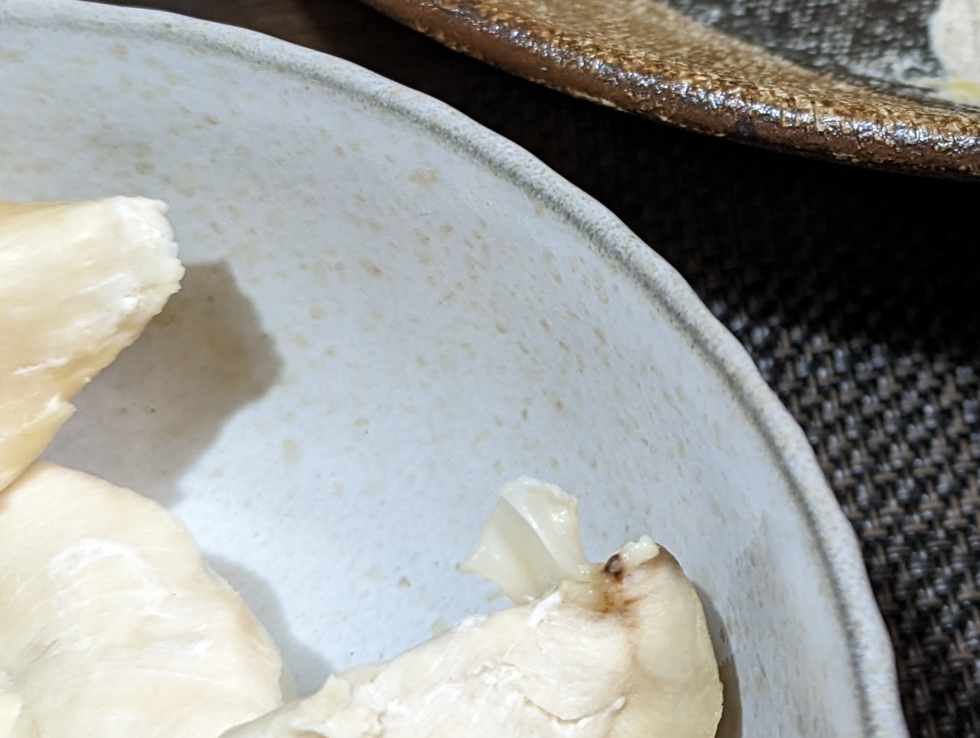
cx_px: 917
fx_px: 2098
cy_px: 232
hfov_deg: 25.3
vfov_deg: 19.9
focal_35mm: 74
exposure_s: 1/23.8
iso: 246
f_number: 1.85
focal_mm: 6.81
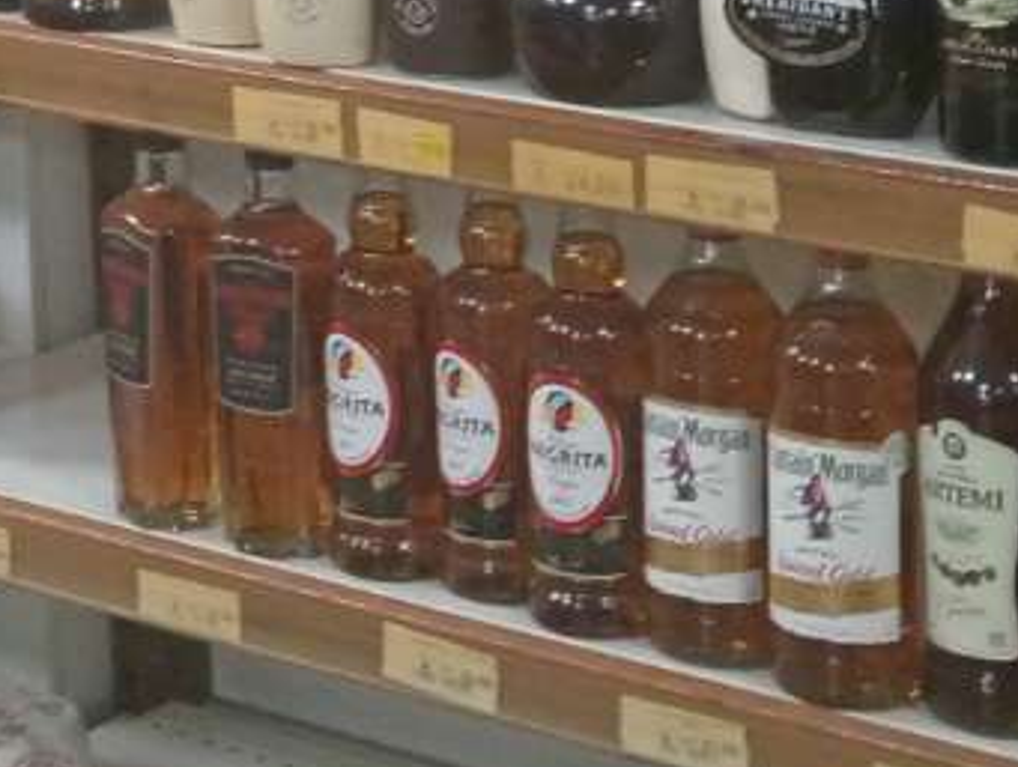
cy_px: -607
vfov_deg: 11.3
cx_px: -310
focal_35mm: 123
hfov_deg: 15.2
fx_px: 3624
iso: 838
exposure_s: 1/25
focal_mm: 3.98
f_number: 1.8
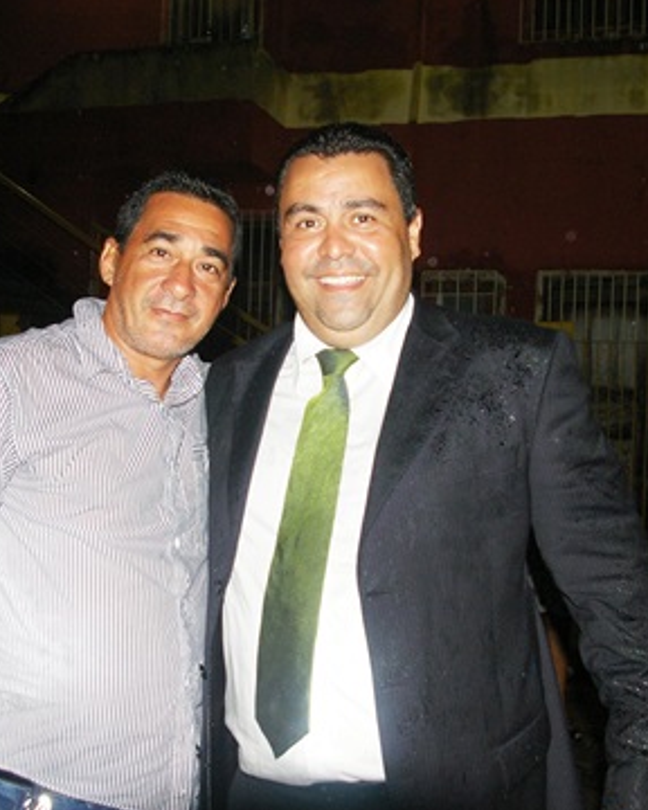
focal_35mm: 43
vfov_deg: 42.9
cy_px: 408
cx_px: 315
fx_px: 1031
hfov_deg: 34.9
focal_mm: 20
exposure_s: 1/30
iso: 800
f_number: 5.6
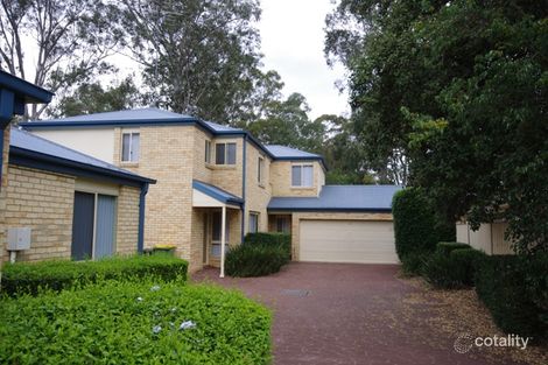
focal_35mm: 30
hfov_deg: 61.9
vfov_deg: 43.6
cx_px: 274
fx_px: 456
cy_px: 182
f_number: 11
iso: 400
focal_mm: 20
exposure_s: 1/100
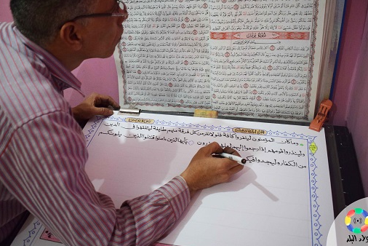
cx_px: 161
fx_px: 327
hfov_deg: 58.5
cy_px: 106
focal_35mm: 32
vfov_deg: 41.1
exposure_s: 1/60
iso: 1800
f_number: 3.5
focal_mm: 18
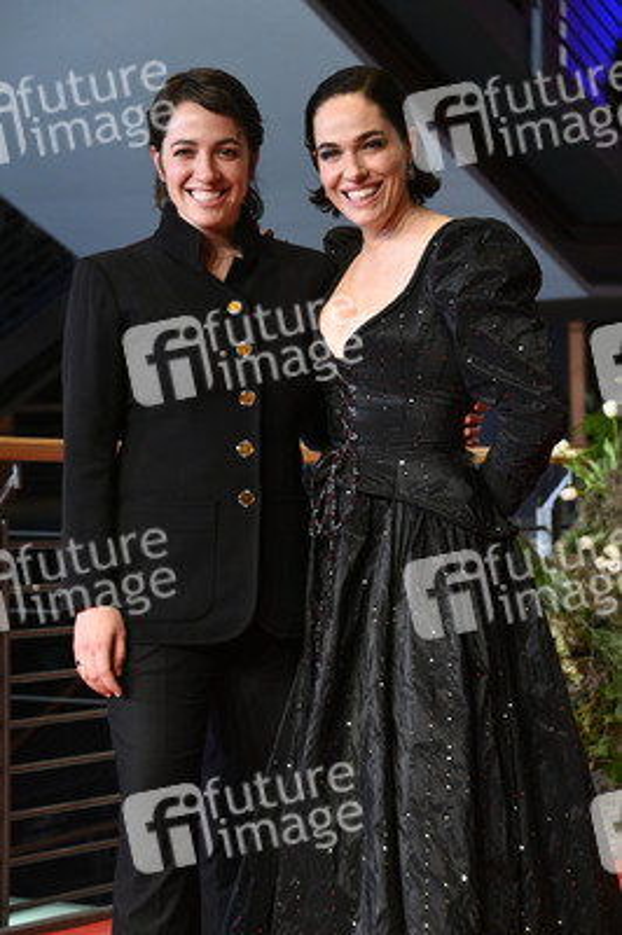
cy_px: 468
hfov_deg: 15.2
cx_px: 311
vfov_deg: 22.6
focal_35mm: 90
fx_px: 2336
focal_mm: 90
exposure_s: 1/250
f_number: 5.3
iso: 5000
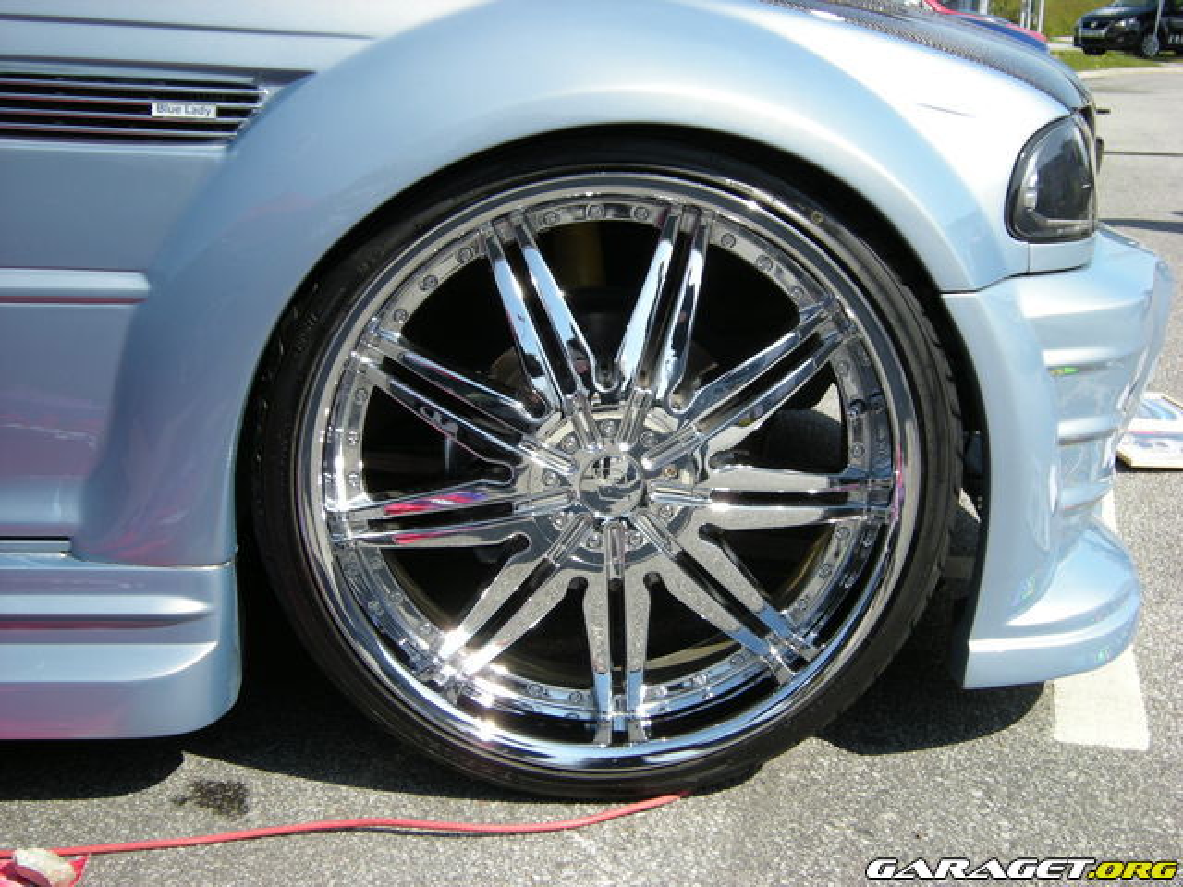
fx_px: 1538
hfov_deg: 42.1
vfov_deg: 32.2
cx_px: 592
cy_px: 444
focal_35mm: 45
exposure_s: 1/460
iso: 64
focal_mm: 7.5
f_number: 3.5
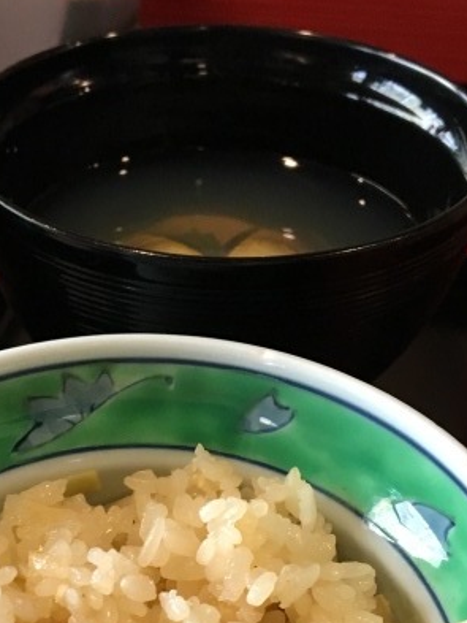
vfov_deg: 32.1
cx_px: 165
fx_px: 1061
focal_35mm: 59
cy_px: 468
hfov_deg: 24.7
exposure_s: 1/30
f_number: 2.2
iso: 200
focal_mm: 4.15
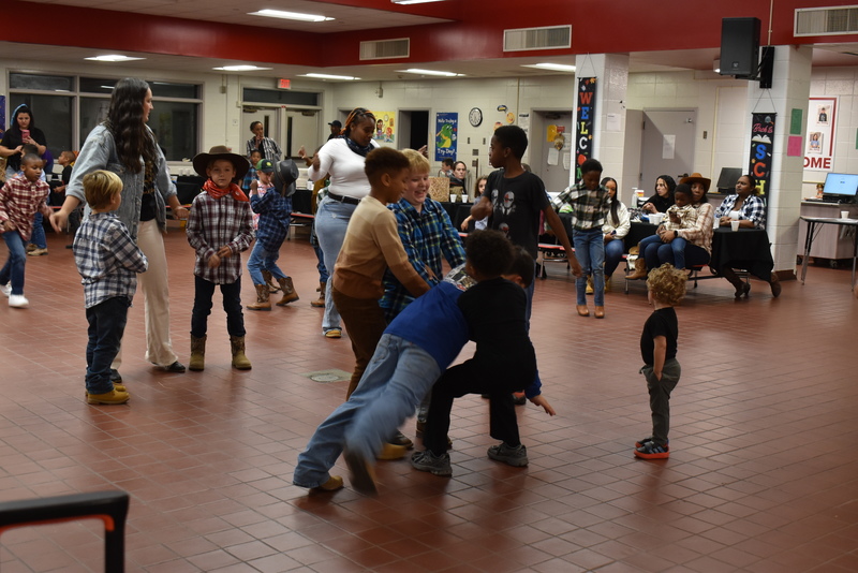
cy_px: 286
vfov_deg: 29.9
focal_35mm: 45
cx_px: 429
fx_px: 1073
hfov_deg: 43.6
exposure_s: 1/50
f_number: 7.1
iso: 900
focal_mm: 30
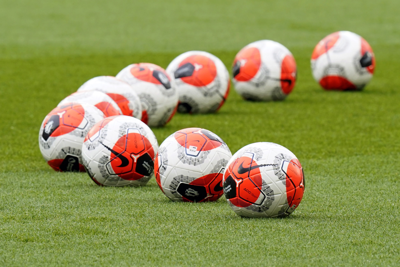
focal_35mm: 600
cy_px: 134
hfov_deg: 3.4
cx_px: 200
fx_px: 6666
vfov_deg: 2.3
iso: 800
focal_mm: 400
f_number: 7.1
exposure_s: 1/250
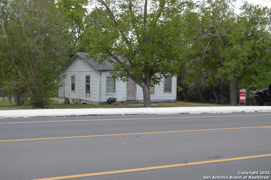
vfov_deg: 25.7
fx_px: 395
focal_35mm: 52
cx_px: 136
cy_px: 90
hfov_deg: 37.9
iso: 110
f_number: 5.6
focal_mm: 35
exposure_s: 1/125
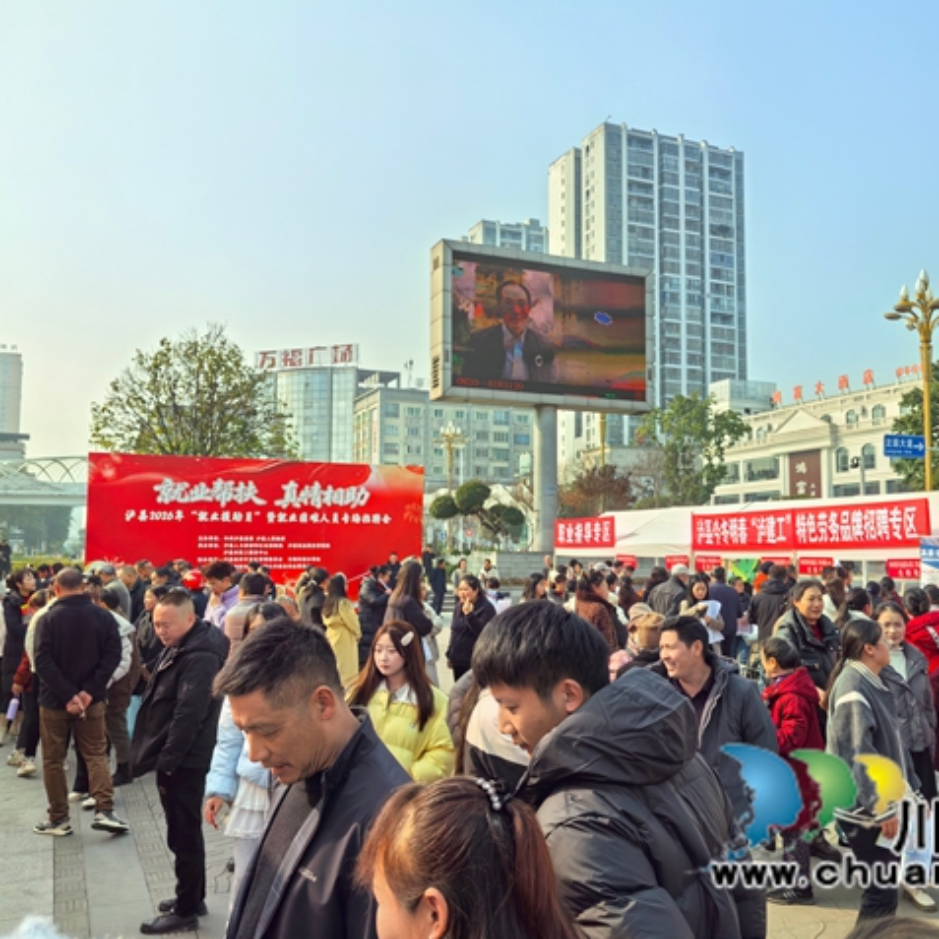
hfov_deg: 50.9
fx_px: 982
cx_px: 547
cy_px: 470
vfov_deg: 51.1
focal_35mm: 32
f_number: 1.9
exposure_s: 1/1513
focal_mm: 5.52
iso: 50
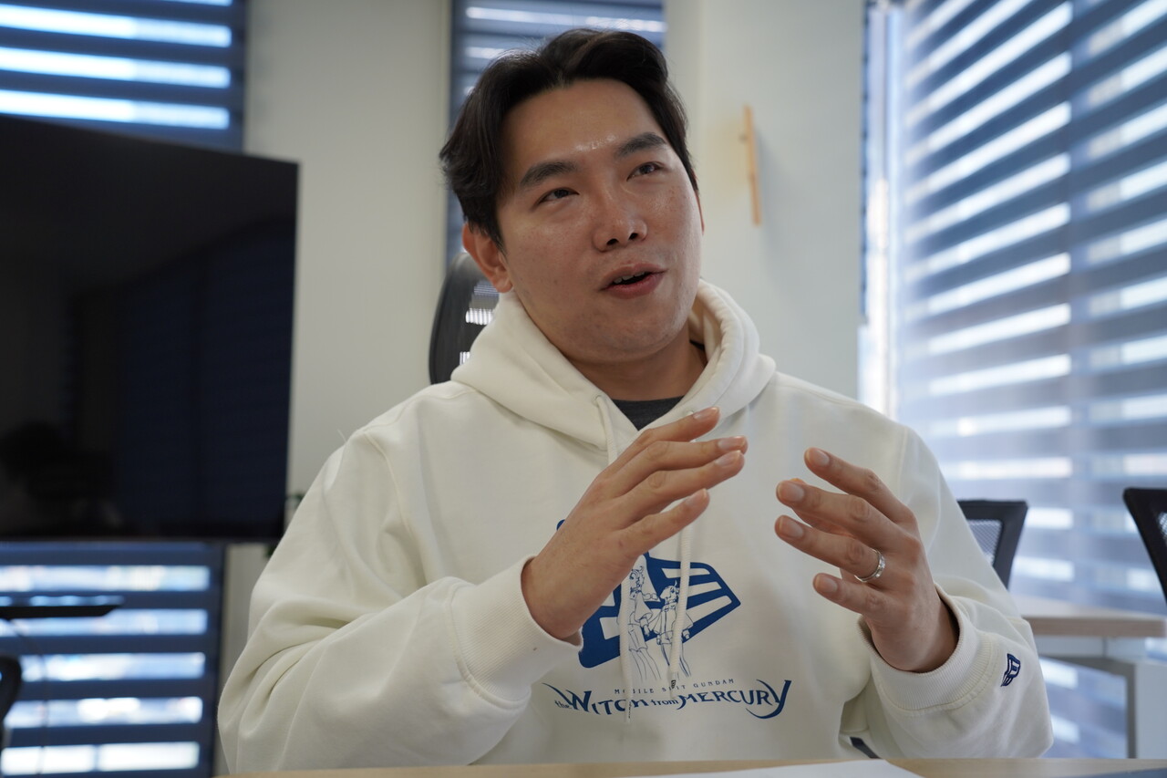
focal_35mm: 40
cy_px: 389
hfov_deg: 48.5
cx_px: 584
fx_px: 1296
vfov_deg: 33.4
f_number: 4
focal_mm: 40
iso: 640
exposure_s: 1/160
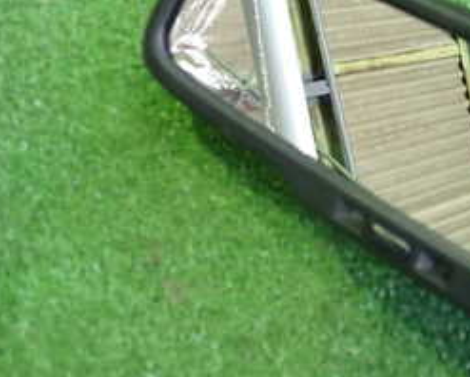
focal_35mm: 71
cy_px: 137
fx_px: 988
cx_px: 550
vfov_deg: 21.5
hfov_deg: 24.5
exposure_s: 1/30
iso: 400
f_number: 2.3
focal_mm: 5.4
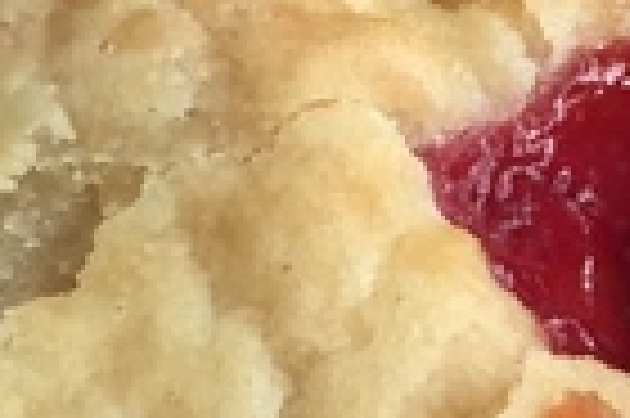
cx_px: 734
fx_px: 3041
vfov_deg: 7.8
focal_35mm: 174
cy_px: 445
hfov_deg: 11.6
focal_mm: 4.15
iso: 40
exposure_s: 1/60
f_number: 2.2
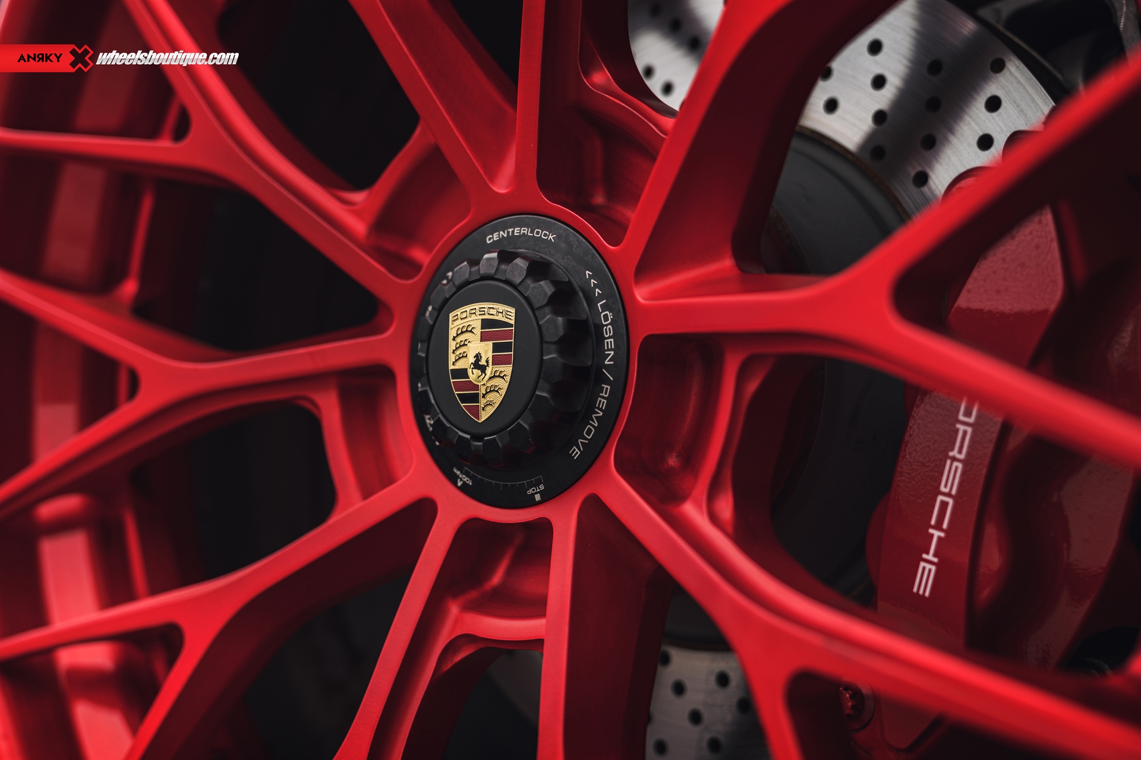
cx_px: 570
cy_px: 380
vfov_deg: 32.6
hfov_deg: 47.4
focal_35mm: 41
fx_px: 1299
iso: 100
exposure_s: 1/80
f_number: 2.8
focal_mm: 41
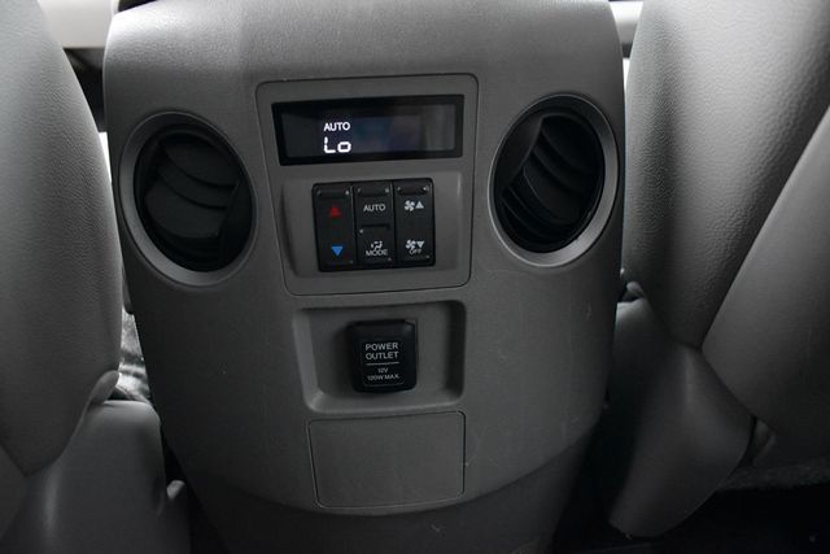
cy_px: 277
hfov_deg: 67.4
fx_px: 623
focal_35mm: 27
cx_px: 415
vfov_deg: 48.0
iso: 4500
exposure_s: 1/125
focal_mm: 18
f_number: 3.5
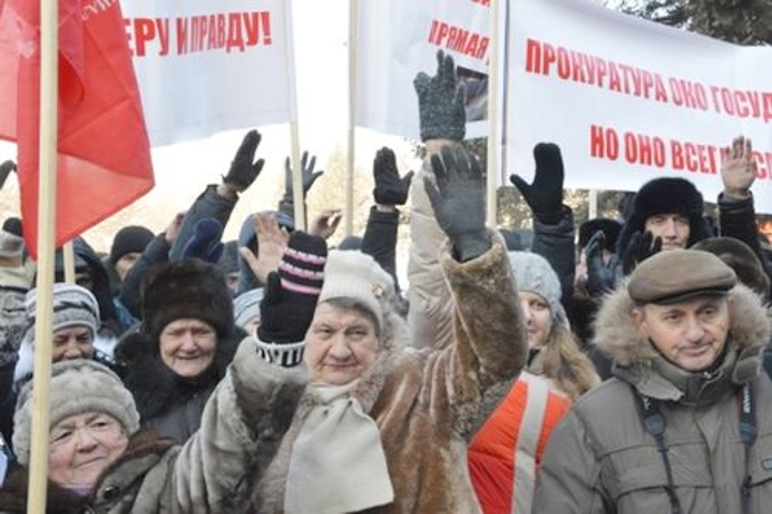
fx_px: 1350
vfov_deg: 21.6
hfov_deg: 31.9
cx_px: 386
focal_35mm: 63
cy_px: 257
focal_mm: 42
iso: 3200
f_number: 16
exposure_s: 1/200
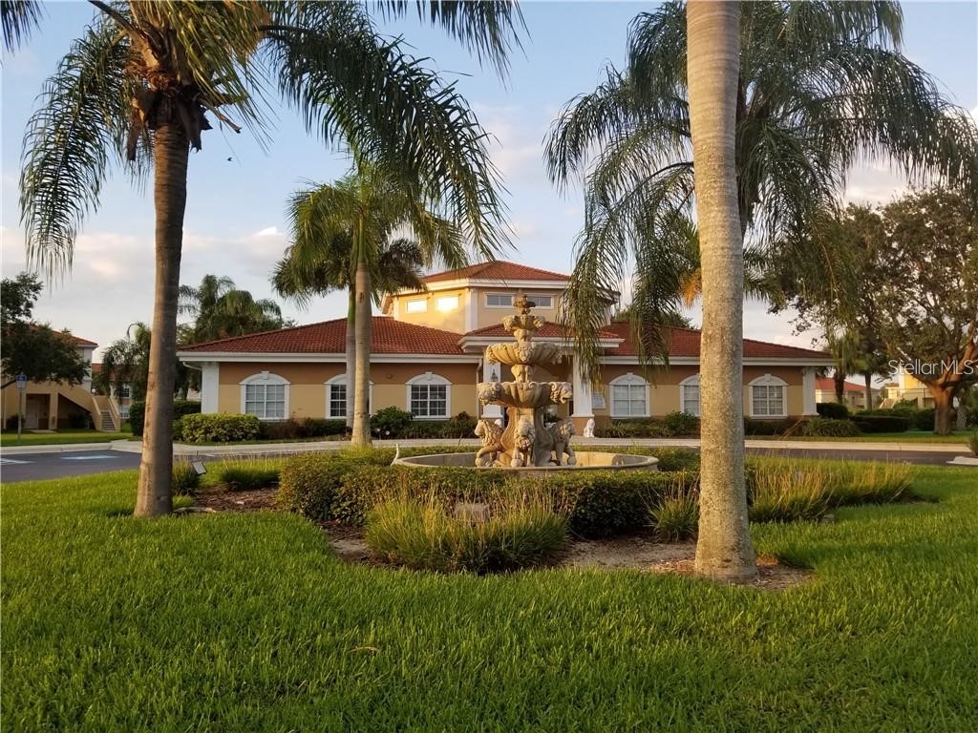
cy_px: 366
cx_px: 489
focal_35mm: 26
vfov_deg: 53.1
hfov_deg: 67.3
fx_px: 735
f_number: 1.7
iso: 50
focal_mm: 4.3
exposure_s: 1/558
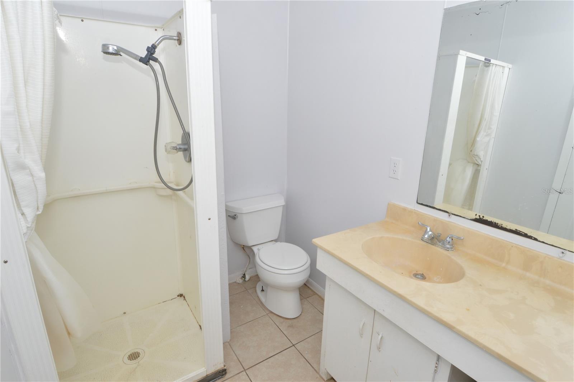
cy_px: 191
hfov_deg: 90.1
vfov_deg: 67.3
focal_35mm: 18
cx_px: 287
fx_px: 287
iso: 400
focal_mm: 12
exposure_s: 1/100
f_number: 11
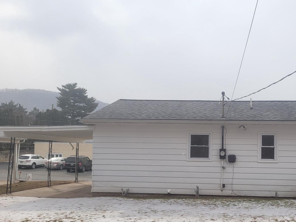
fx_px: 368
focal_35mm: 43
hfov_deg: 43.0
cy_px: 148
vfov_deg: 33.3
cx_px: 205
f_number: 1.8
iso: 40
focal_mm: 5.4
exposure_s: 1/2607
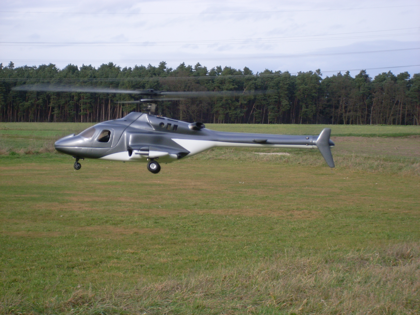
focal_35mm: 114
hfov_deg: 17.3
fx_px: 1383
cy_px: 158
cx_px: 210
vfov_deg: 13.0
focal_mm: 18.9
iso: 80
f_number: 5.6
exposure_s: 1/180
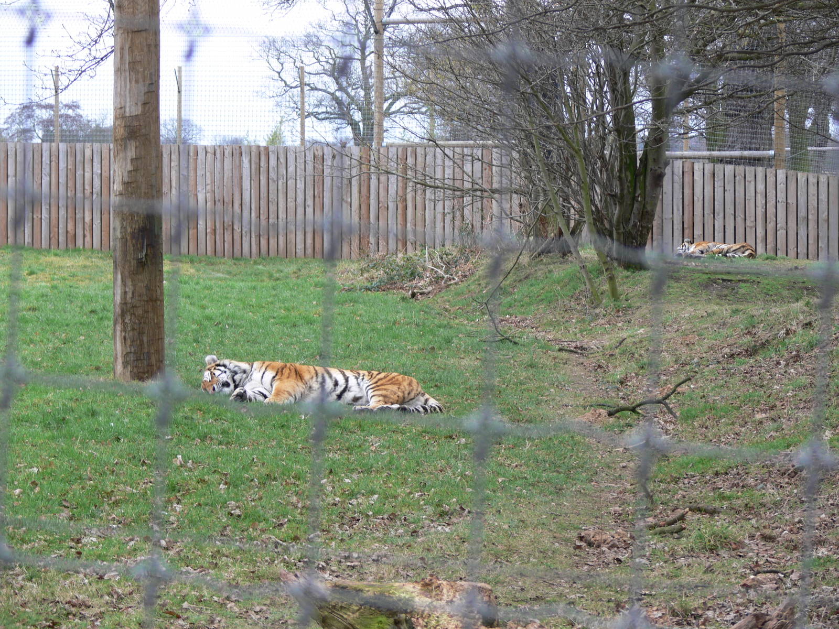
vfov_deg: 10.8
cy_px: 314
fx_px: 3321
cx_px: 420
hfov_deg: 14.4
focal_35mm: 137
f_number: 3.6
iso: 80
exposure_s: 1/50
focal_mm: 28.9
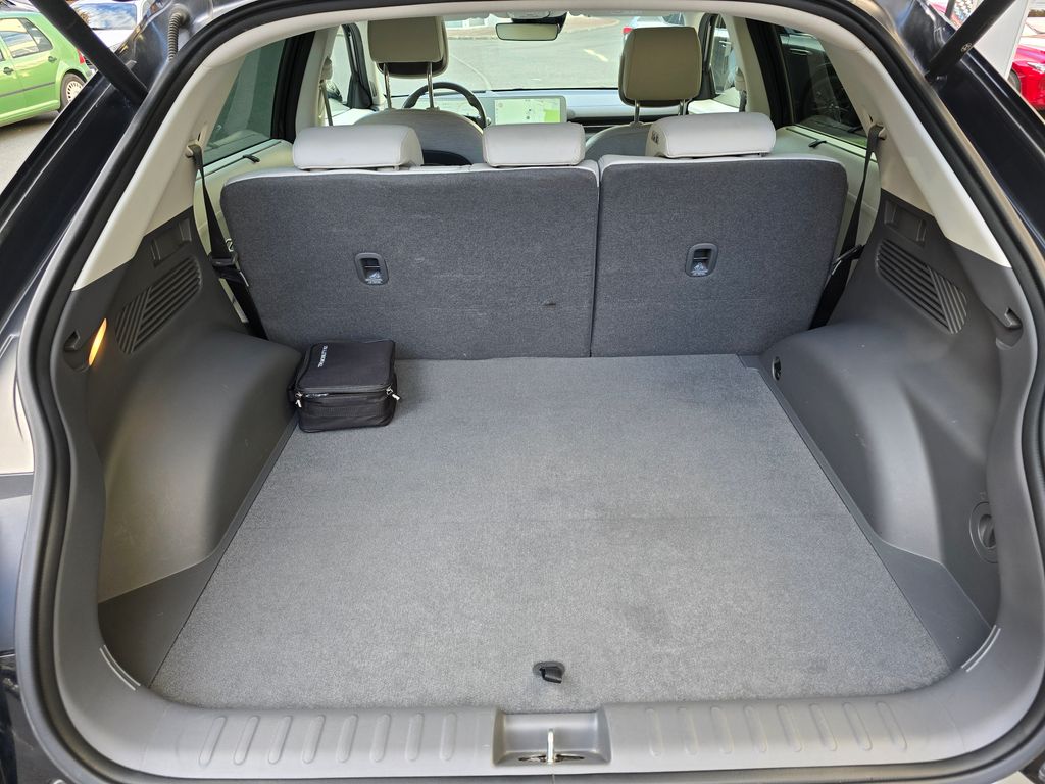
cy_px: 392
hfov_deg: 73.9
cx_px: 522
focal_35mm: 23
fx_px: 694
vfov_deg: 58.9
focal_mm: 6.3
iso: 80
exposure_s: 1/180
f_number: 1.7
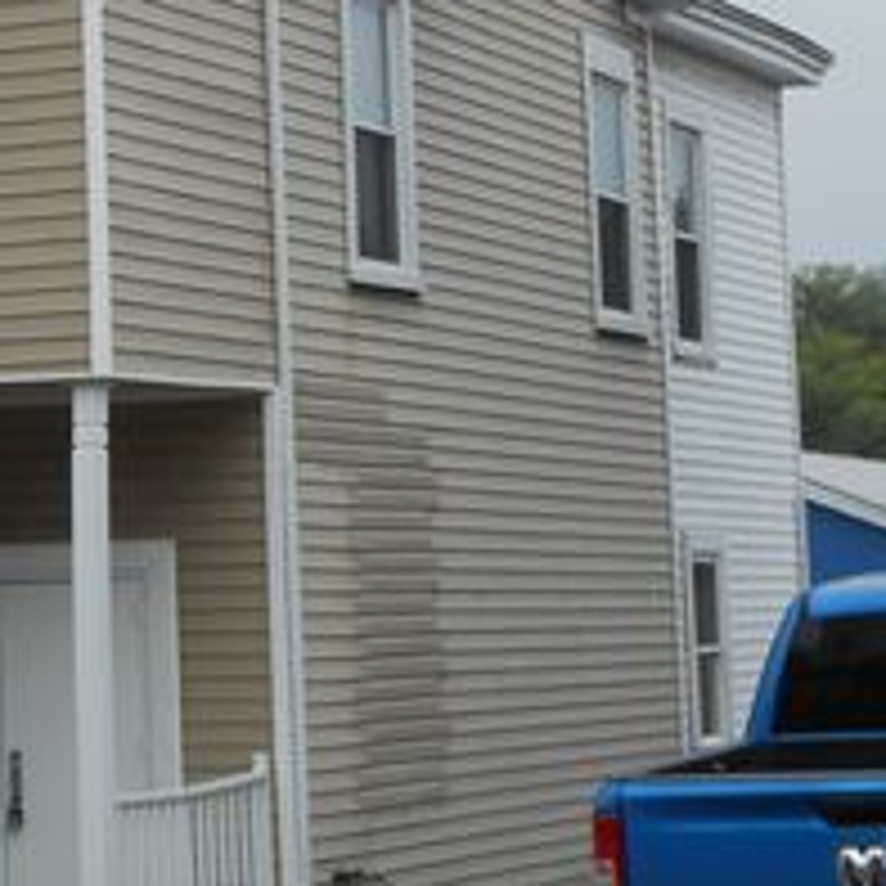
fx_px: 4083
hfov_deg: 12.1
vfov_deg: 12.3
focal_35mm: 141
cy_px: 223
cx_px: -207
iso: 80
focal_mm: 11.3
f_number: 5.6
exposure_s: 1/200
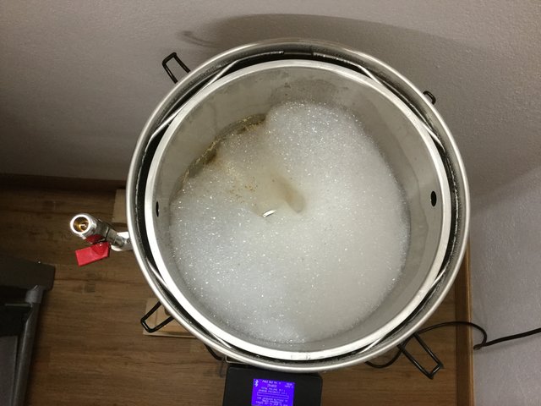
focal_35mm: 31
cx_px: 270
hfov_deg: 58.4
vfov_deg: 45.4
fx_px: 484
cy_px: 203
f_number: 2.4
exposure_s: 1/33
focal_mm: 3.3
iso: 160
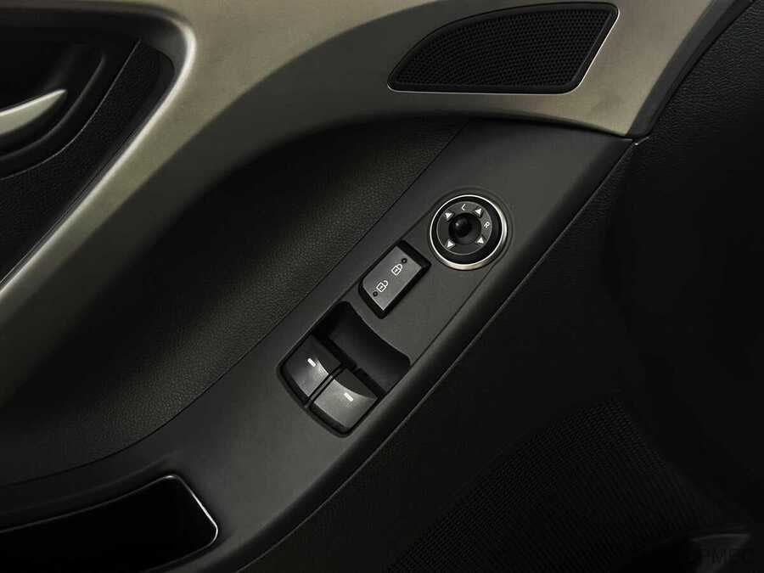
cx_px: 382
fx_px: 1059
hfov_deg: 39.7
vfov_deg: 30.3
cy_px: 286
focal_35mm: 48
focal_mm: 6.86
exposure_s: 1/50
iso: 250
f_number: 1.78
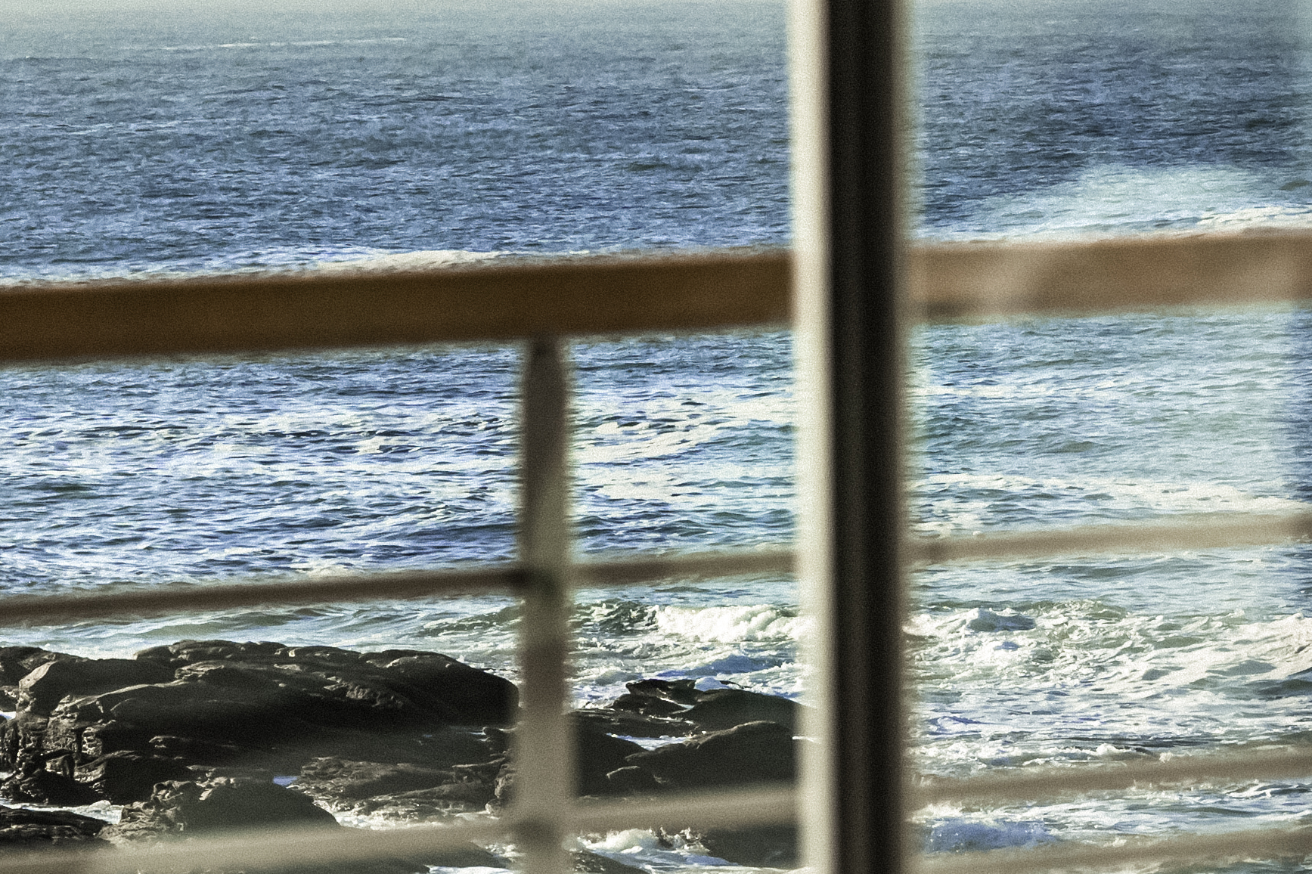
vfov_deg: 4.7
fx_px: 10712
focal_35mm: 294
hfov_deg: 7.0
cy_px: 135
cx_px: 1545
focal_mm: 85
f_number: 4
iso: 500
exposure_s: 1/5000
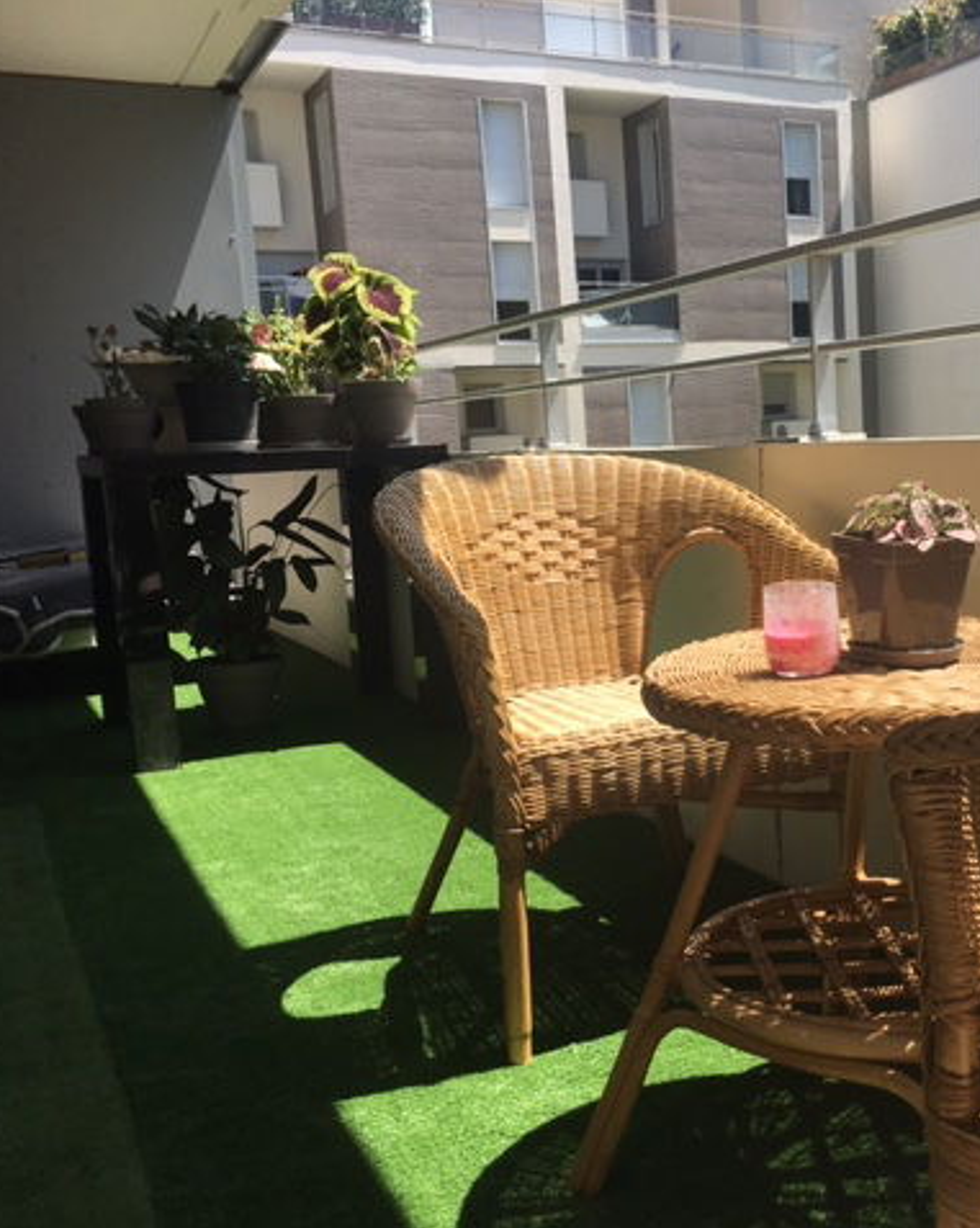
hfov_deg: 37.9
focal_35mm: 38
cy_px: 613
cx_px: 764
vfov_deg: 48.0
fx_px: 1379
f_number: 2.2
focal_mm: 4.15
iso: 25
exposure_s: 1/974
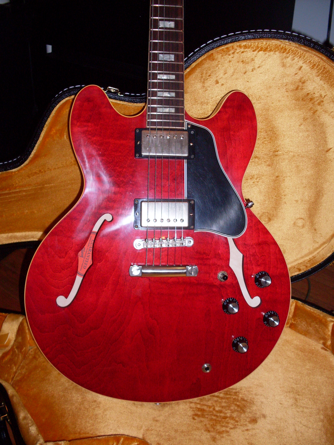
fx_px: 489
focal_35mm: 38
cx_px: 167
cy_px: 222
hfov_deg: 37.7
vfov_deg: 49.0
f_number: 2.8
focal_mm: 6.3
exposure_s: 1/45
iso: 100
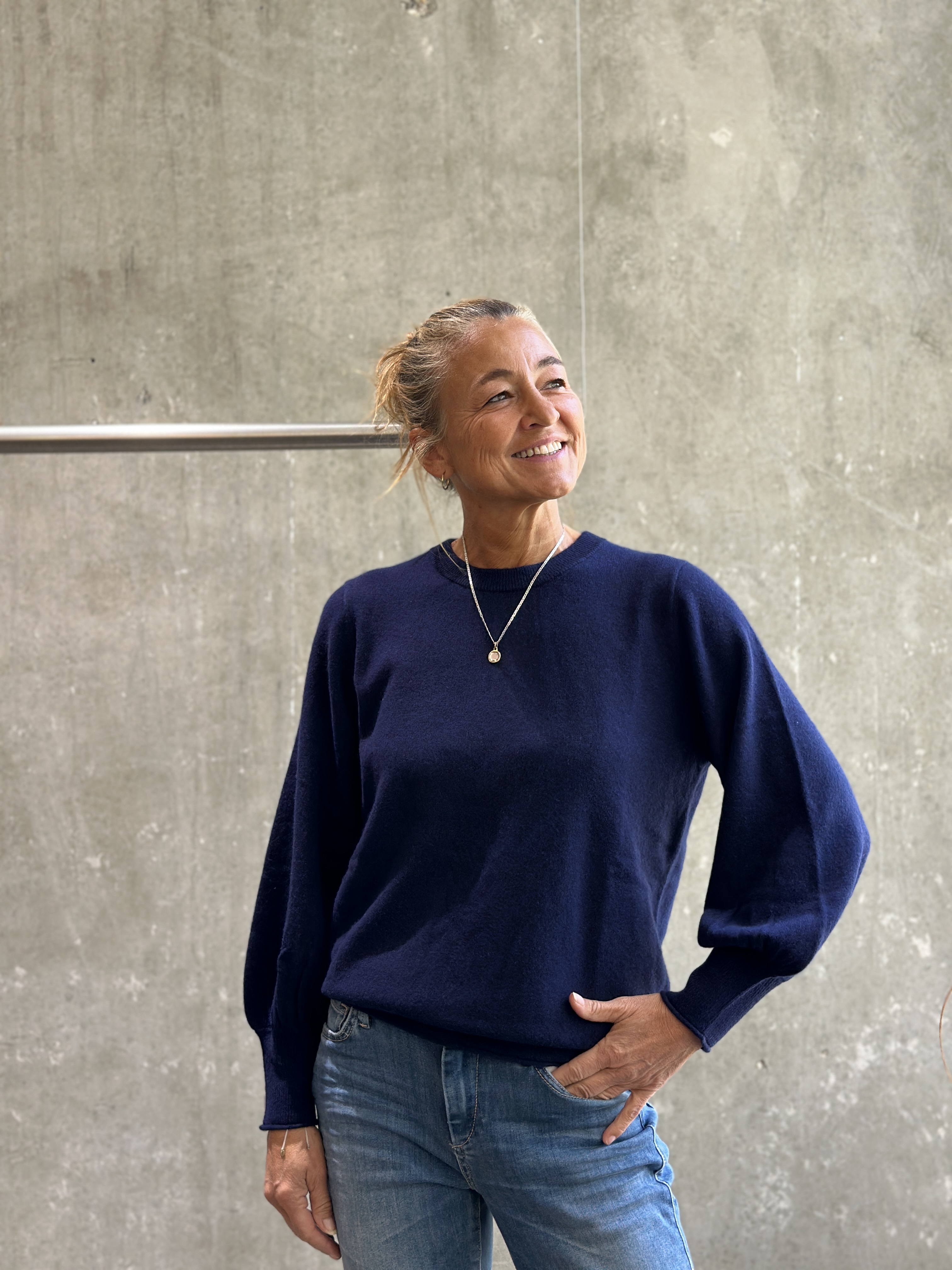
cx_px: 476
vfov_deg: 39.7
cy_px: 635
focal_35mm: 48
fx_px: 1760
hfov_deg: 30.3
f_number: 1.78
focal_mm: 6.86
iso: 100
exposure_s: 1/121
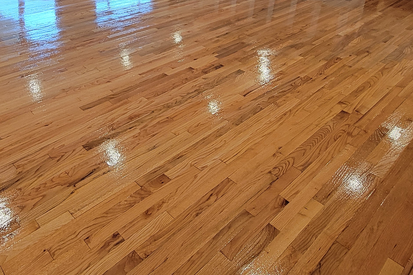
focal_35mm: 29
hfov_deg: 60.8
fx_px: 333
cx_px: 112
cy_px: 16
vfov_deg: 40.7
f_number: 2.2
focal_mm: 2.2
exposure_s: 1/60
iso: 250
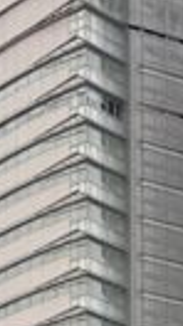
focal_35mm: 274
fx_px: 2370
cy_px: 1087
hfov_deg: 4.1
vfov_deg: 6.8
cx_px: 781
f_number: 1.6
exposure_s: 1/122
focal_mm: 5.1
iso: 64
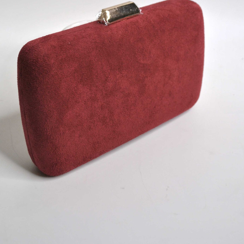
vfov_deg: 31.1
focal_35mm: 52
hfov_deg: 32.8
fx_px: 415
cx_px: 112
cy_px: 20
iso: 200
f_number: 4
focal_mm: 22
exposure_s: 1/200
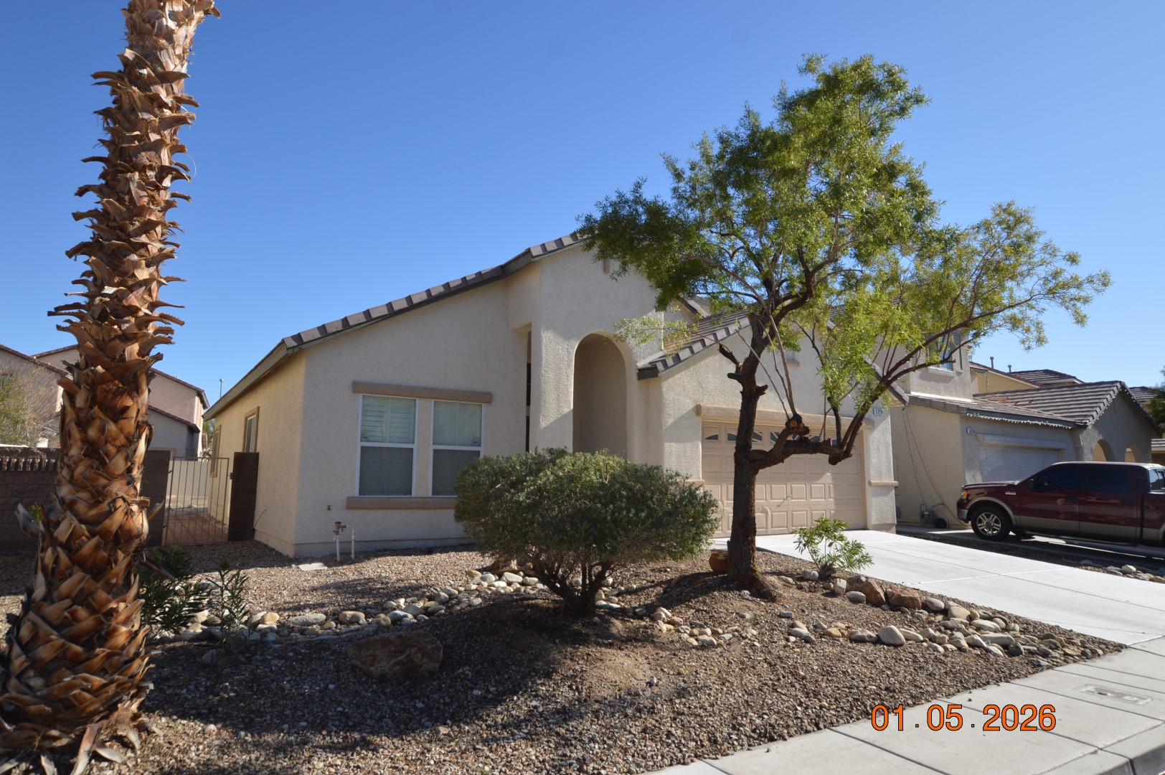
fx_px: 679
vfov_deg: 59.4
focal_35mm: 21
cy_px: 388
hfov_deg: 81.2
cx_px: 582
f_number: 9
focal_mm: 14
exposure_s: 1/200
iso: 100
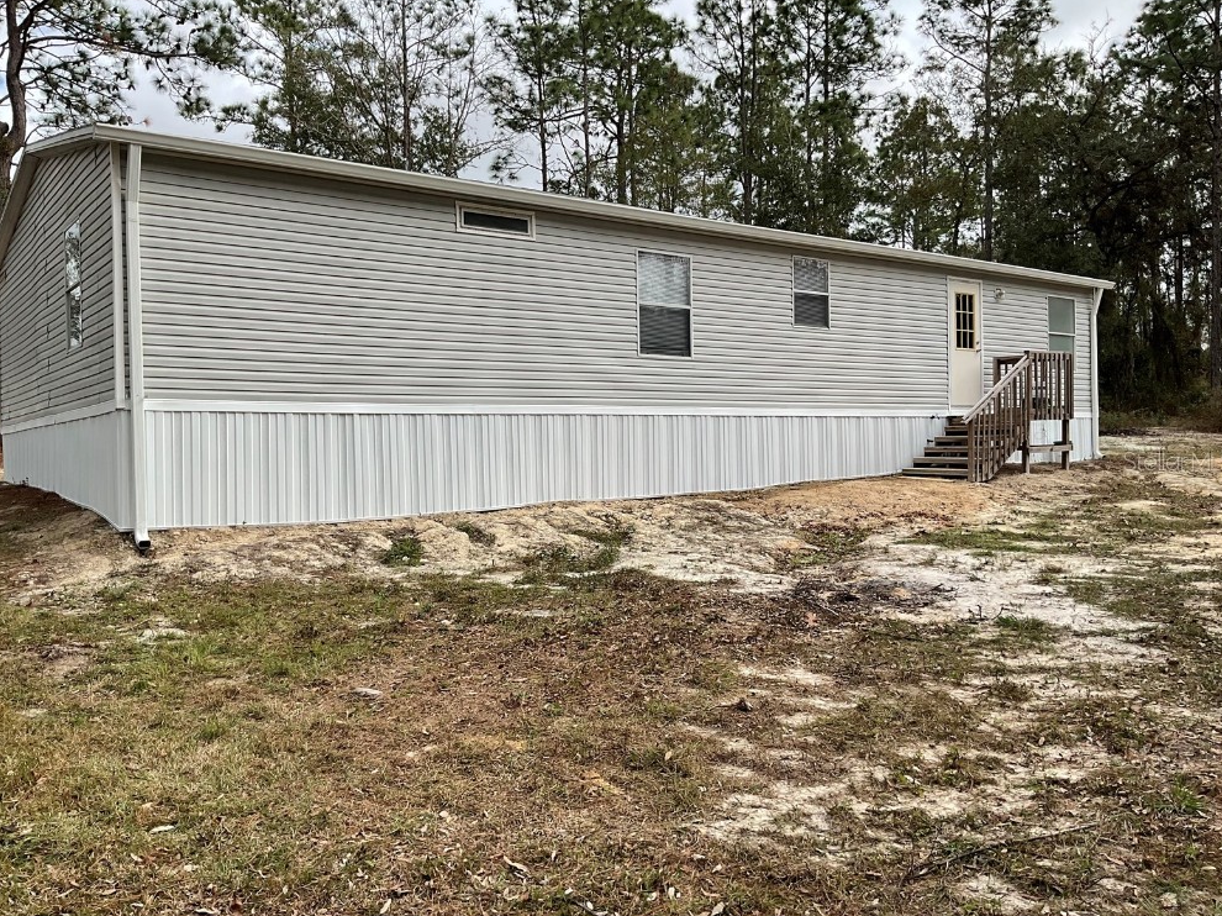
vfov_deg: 46.8
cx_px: 607
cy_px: 460
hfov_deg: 60.0
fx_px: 1059
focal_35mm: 30
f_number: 1.8
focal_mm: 3
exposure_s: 1/944
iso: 16
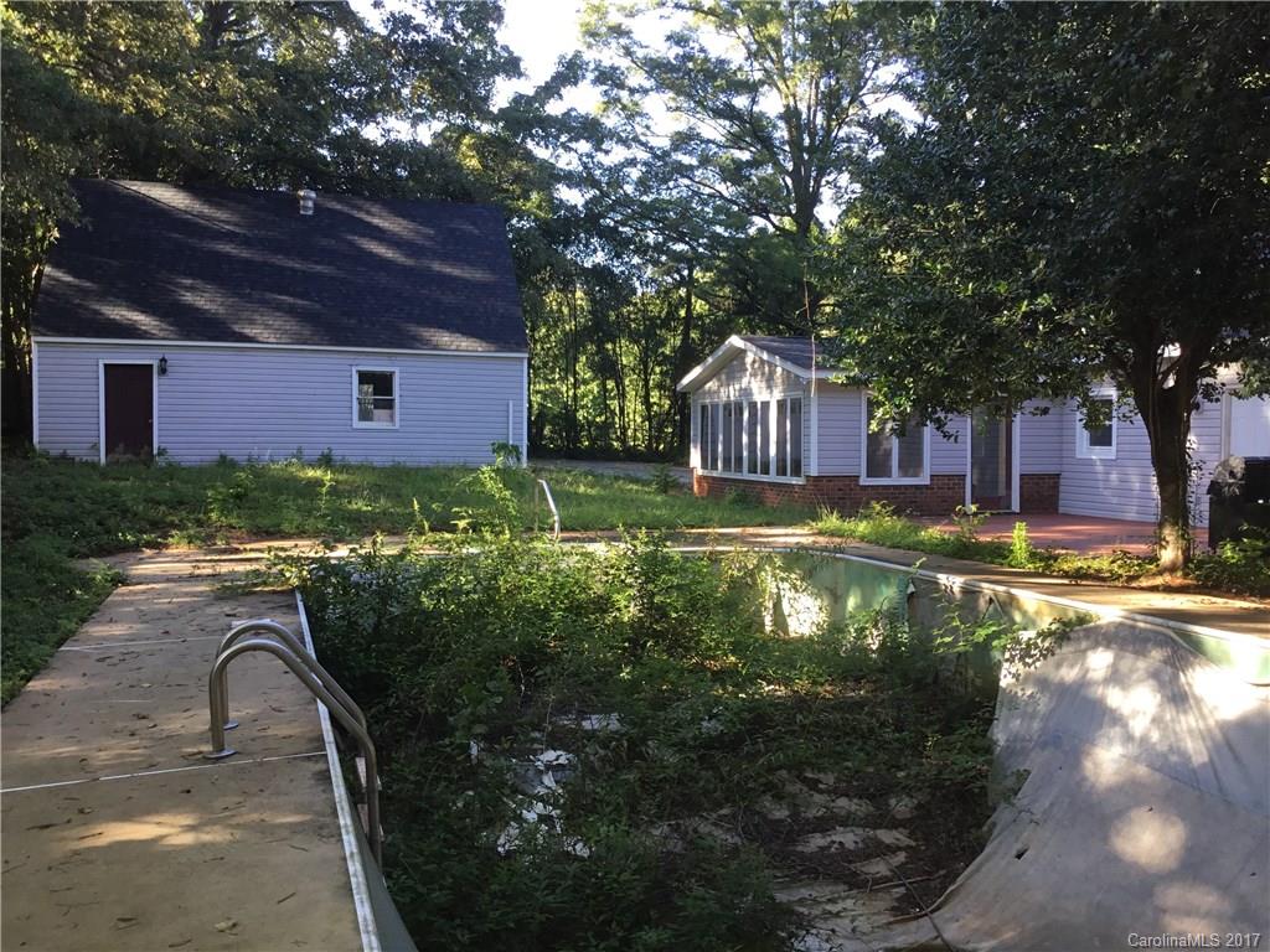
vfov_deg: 45.4
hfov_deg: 58.4
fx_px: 1137
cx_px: 635
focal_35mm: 31
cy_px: 476
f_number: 2.4
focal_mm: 3.3
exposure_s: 1/100
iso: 32
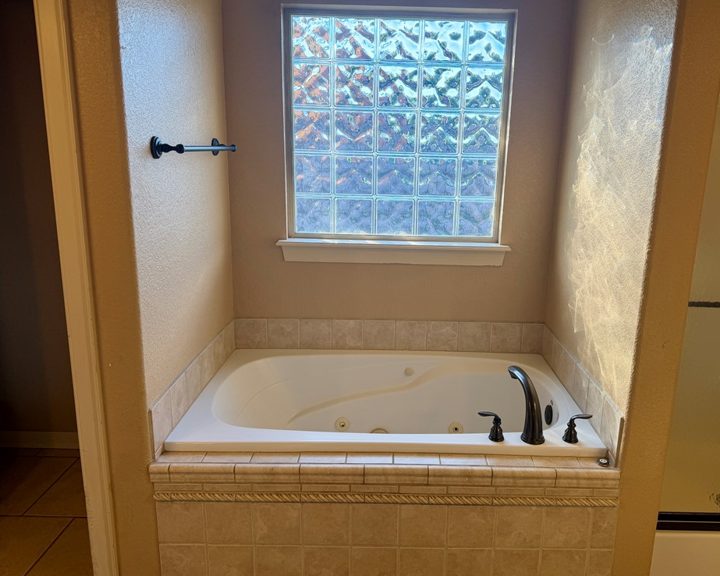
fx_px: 554
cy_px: 284
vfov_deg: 54.9
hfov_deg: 65.9
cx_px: 398
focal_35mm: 26
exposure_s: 1/214
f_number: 1.78
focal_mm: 6.76
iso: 80
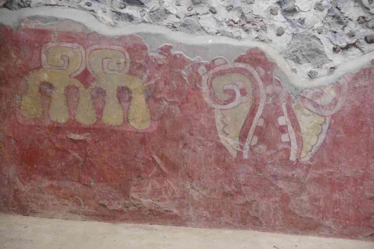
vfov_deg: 9.1
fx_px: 1558
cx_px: 187
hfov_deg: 13.7
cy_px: 124
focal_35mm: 150
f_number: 5.6
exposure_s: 1/80
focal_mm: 100
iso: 3200
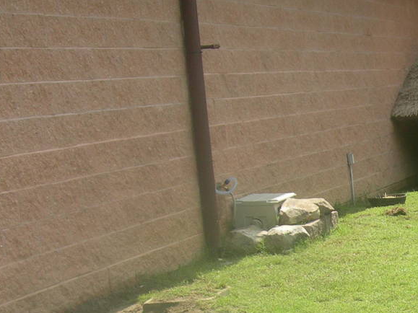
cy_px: 392
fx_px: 1268
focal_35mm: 105
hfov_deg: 17.9
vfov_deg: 13.6
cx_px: 492
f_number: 4.8
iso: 50
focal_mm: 7.8
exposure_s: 1/202
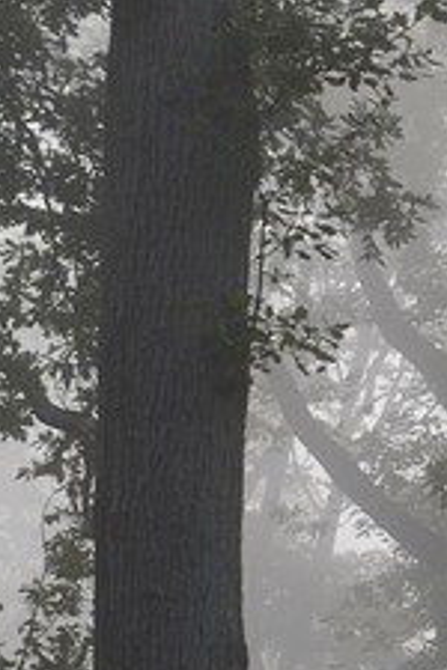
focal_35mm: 313
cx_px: 1371
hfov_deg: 4.2
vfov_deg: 6.6
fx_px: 5829
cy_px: 515
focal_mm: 44
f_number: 9
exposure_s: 1/125
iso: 200
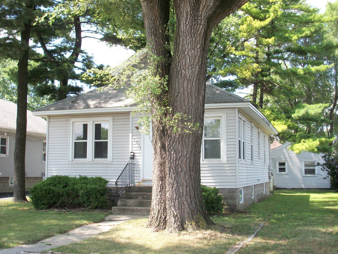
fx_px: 430
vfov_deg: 32.9
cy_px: 127
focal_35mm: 44
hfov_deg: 42.9
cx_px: 169
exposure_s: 1/160
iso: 80
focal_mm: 7.8
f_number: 3.5
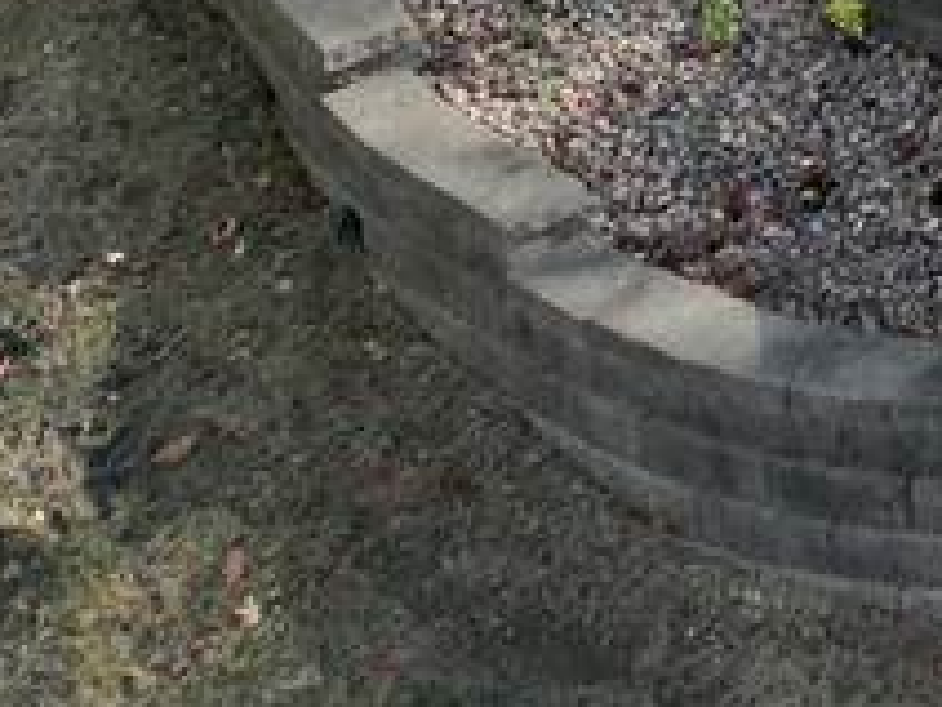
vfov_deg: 8.9
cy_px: -1169
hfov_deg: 11.7
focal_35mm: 145
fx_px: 3946
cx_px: 2106
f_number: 1.7
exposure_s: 1/1250
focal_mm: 6.72
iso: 150
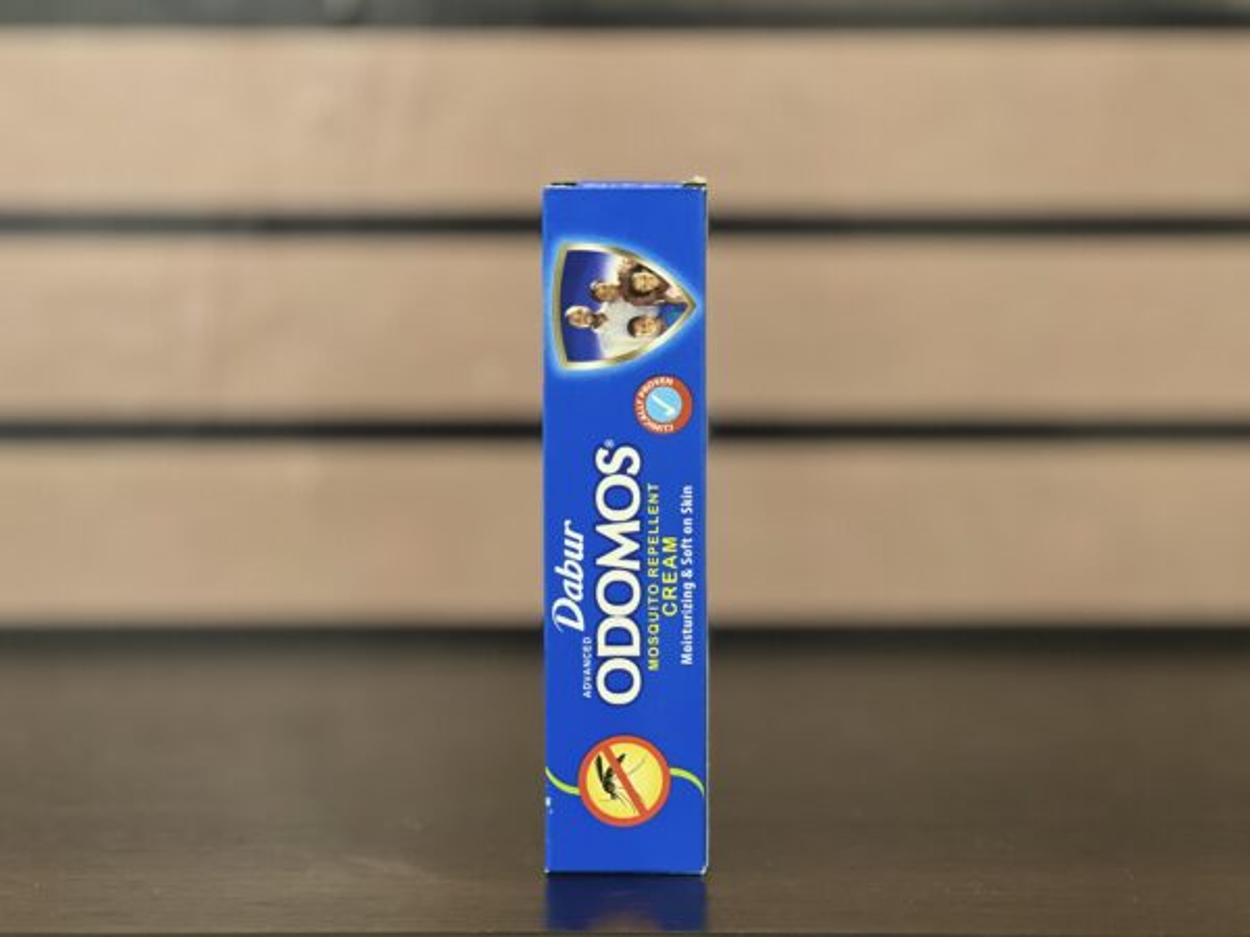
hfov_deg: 25.3
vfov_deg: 19.1
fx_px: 2781
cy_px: 468
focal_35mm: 77
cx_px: 625
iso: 400
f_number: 2.8
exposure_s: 1/17
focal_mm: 9
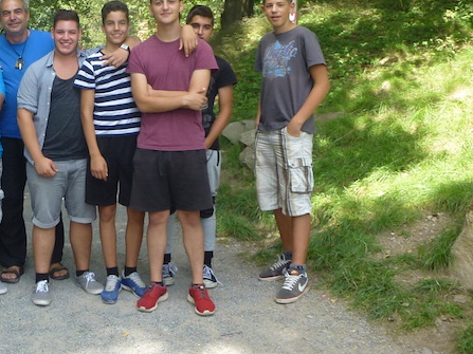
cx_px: 37
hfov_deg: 32.9
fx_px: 751
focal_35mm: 55
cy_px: 82
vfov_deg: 26.2
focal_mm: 4.3
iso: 100
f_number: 3.3
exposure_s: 1/160
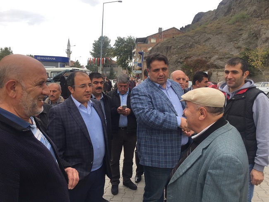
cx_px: 134
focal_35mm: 29
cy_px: 101
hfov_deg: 61.7
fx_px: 225
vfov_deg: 48.2
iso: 32
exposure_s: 1/476
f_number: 2.2
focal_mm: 4.15
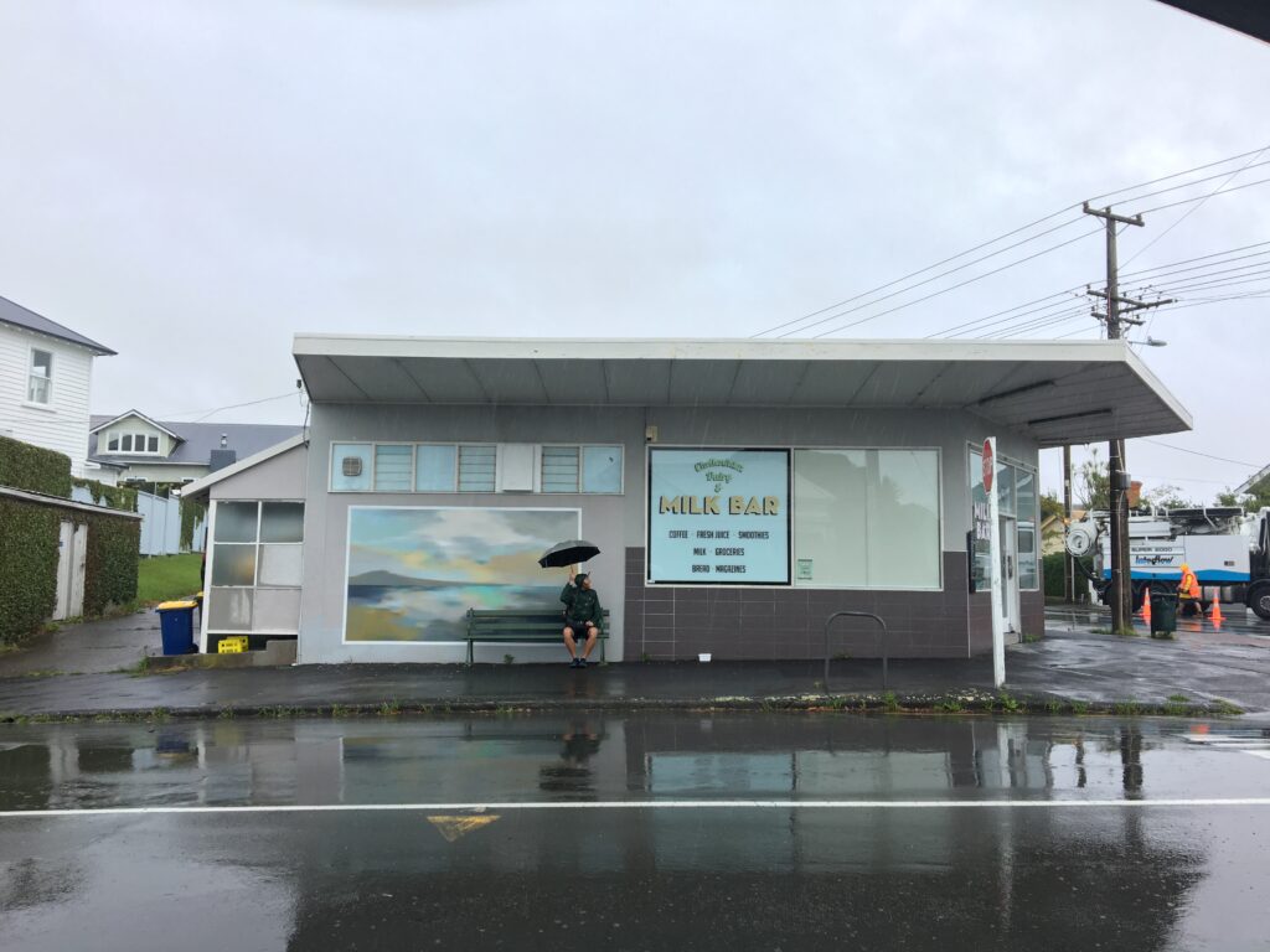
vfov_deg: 48.2
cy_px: 476
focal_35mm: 29
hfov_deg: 61.7
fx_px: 1064
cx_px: 635
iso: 25
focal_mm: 4.15
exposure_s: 1/180
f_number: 2.2
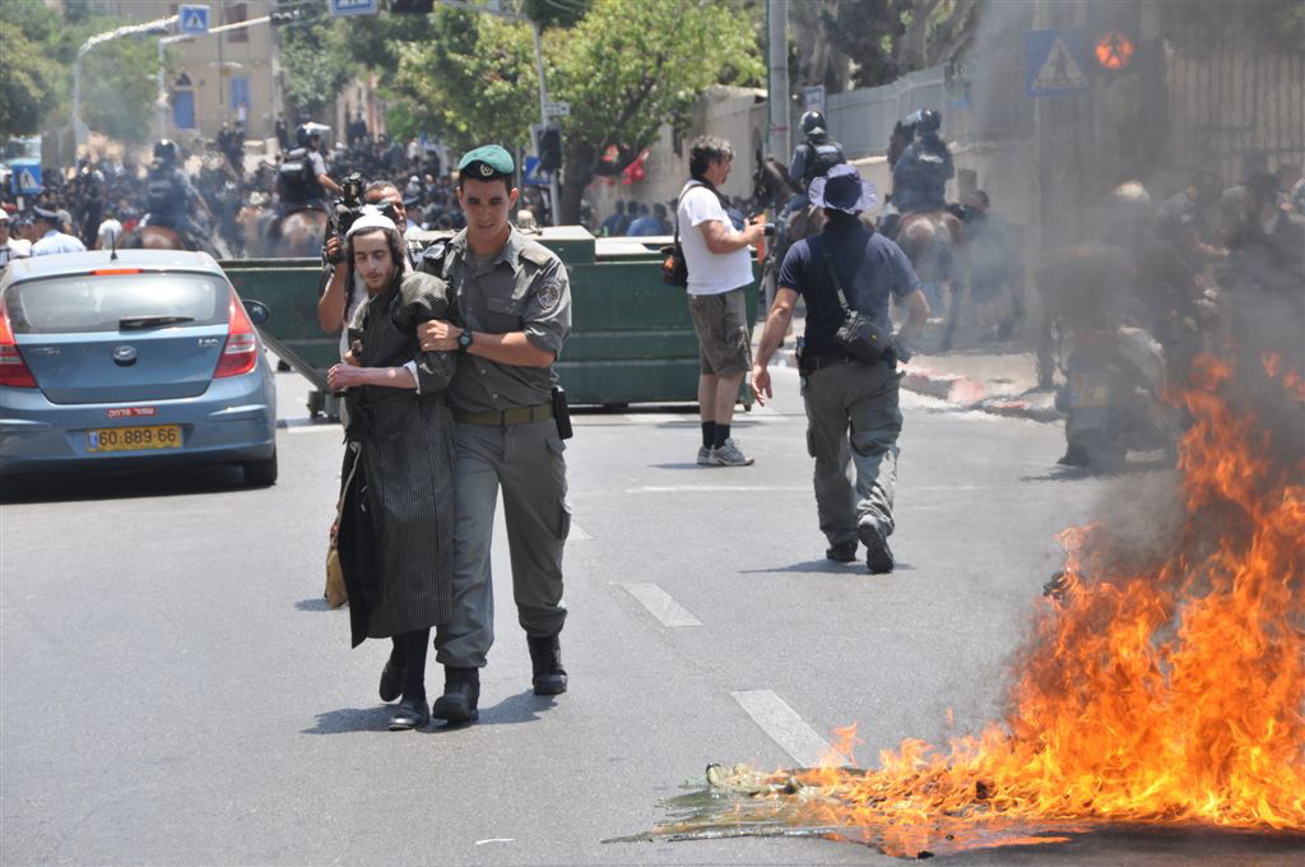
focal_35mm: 142
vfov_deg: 9.6
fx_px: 5159
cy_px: 434
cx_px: 652
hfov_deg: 14.4
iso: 200
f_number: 9
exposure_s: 1/320
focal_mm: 95
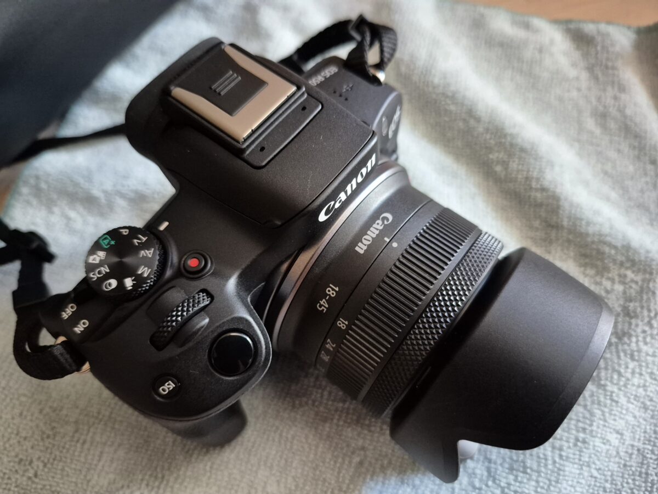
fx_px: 437
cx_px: 329
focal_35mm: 23
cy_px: 247
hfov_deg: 73.9
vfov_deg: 58.9
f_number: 1.8
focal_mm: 5.4
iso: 1600
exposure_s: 1/50
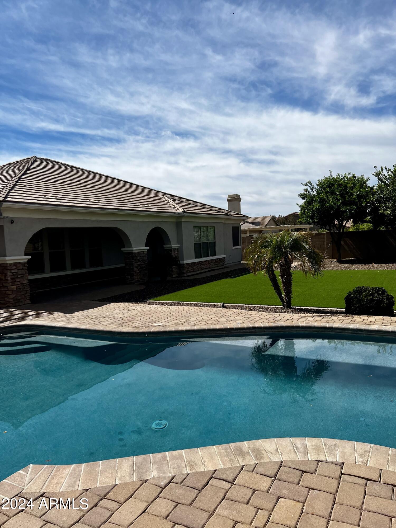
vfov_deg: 67.3
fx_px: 397
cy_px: 264
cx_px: 198
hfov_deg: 53.1
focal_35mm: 26
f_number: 1.5
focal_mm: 5.7
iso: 50
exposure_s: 1/6579
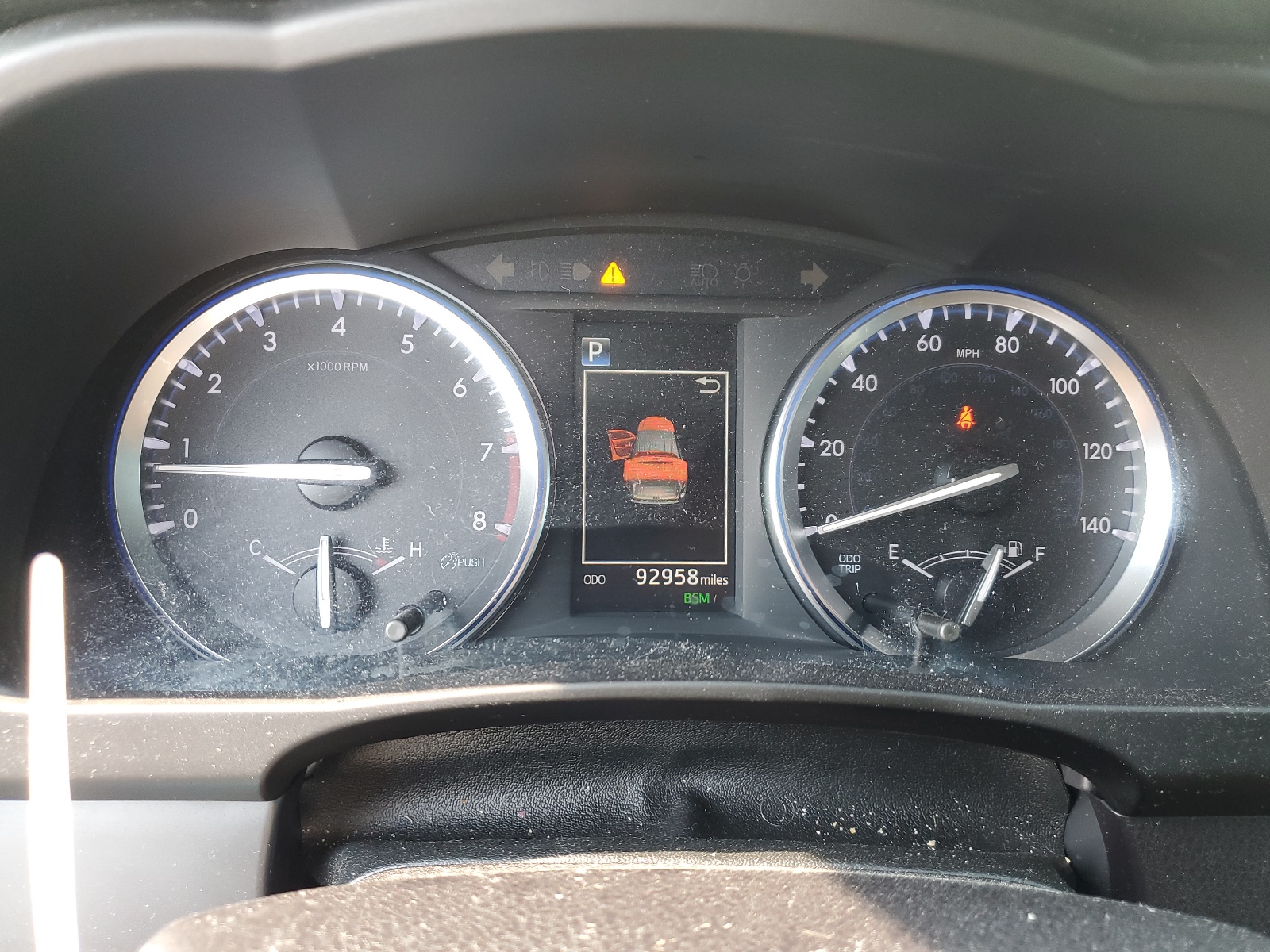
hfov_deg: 67.3
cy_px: 476
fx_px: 954
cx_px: 635
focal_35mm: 26
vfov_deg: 53.1
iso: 64
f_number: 1.5
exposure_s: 1/60.2
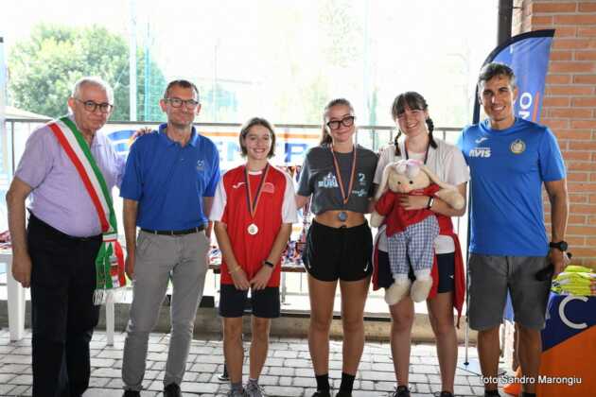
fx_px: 695
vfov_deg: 31.9
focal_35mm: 42
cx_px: 298
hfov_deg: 46.4
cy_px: 198
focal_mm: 42
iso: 2500
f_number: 7.1
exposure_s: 1/320
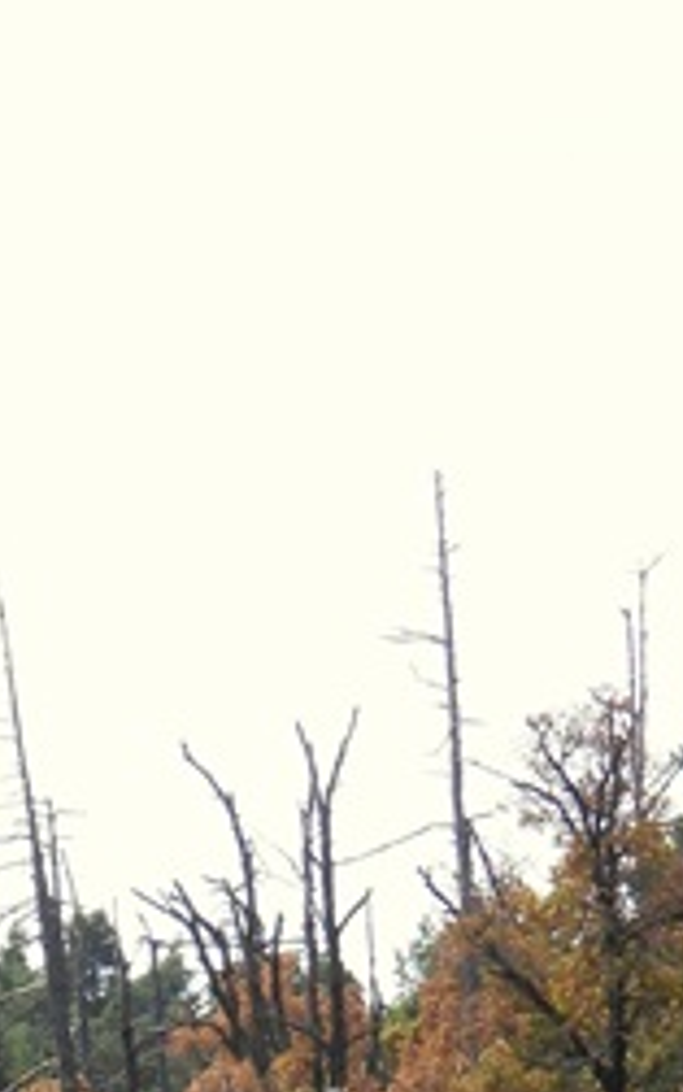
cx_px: -104
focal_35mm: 677
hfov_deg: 1.9
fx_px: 20151
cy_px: 1475
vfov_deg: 3.1
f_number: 4.5
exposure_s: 1/640
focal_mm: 35.7
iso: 100
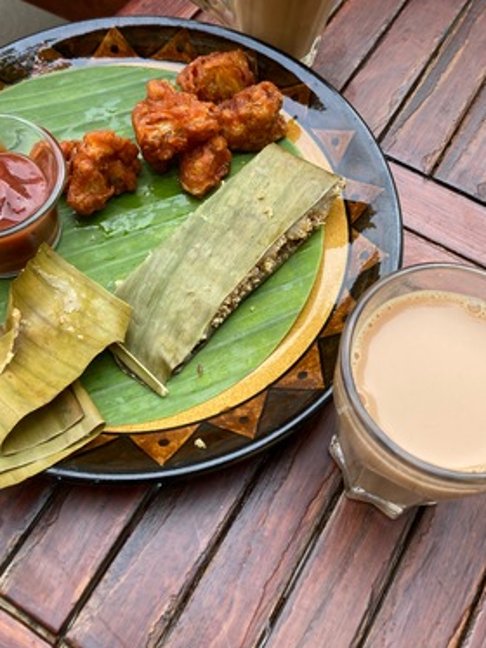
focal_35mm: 40
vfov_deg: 46.4
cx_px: 257
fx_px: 748
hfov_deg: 36.0
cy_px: 244
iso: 20
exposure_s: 1/150
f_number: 1.8
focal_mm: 3.99
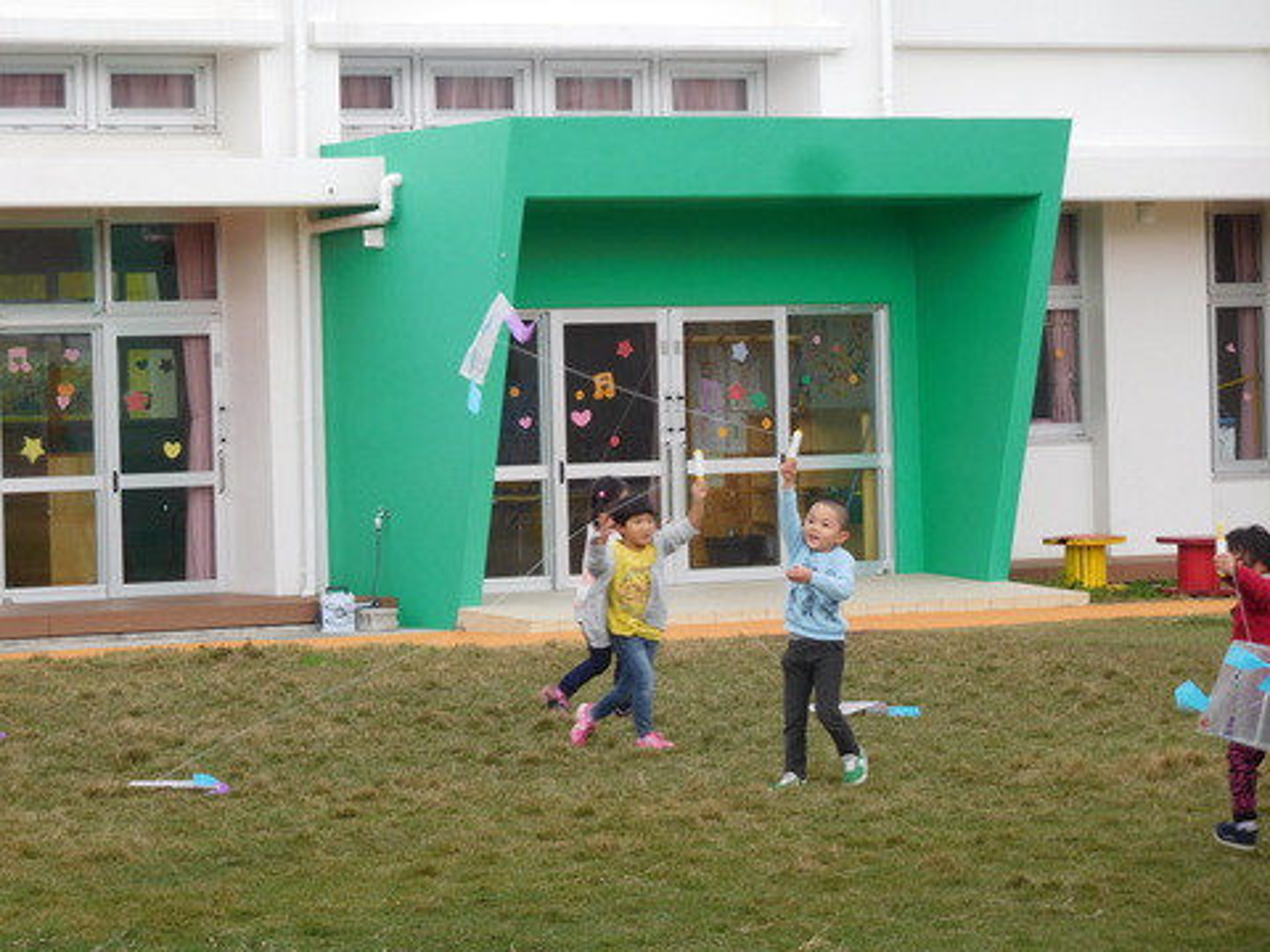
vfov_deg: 11.9
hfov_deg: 15.8
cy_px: 476
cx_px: 635
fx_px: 4586
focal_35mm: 125
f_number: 5
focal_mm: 22.3
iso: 125
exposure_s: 1/100
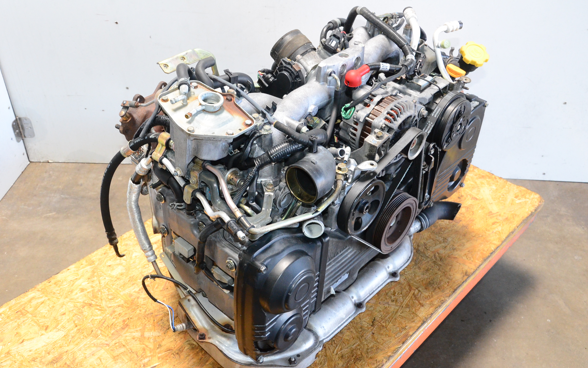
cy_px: 195
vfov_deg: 32.0
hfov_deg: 49.3
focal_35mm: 40
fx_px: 641
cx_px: 294
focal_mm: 26
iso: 2500
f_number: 8
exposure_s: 1/80
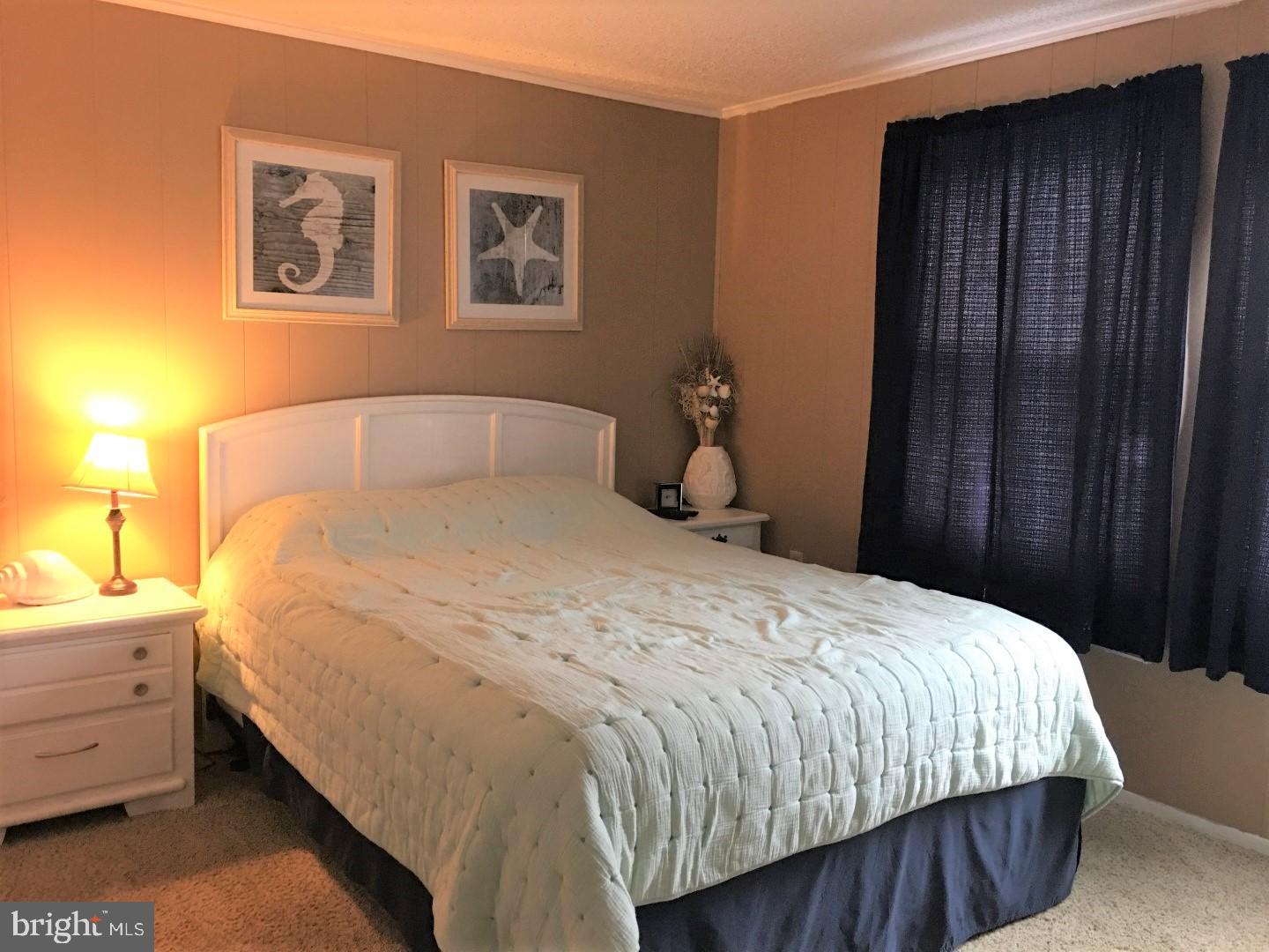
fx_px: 1063
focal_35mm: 29
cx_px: 634
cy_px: 476
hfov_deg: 61.7
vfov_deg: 48.2
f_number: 2.2
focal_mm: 4.15
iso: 100
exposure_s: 1/10
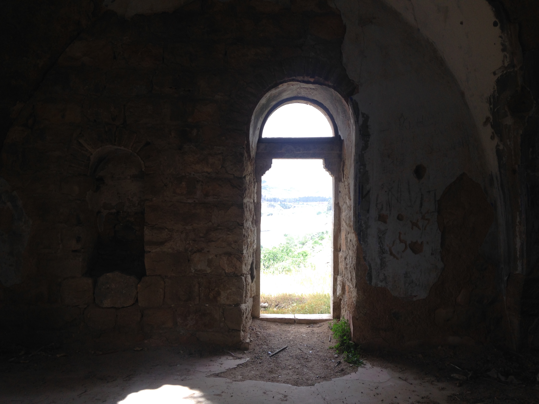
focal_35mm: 33
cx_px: 270
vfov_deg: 42.9
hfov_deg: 55.4
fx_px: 514
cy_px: 202
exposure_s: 1/249
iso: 50
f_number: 2.4
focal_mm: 4.12
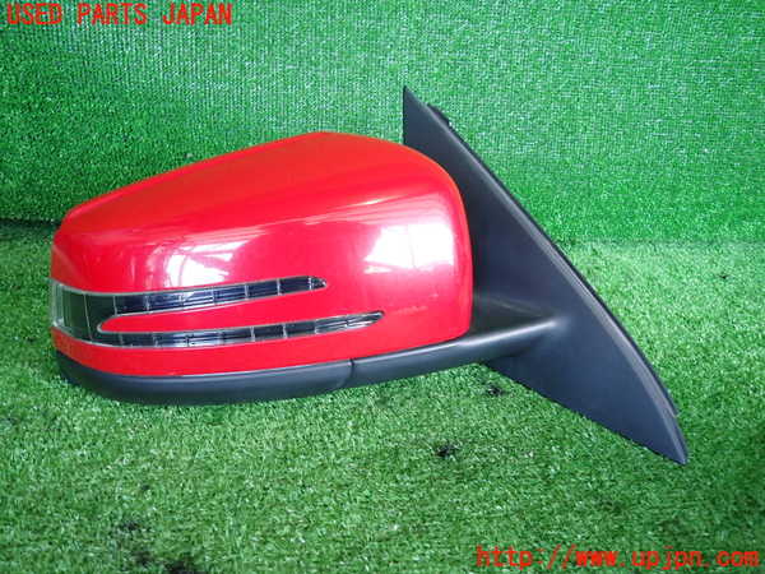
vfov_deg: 54.9
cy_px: 287
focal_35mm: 25
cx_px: 382
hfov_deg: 69.4
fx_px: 552
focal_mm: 4.5
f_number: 2
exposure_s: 1/50
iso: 200
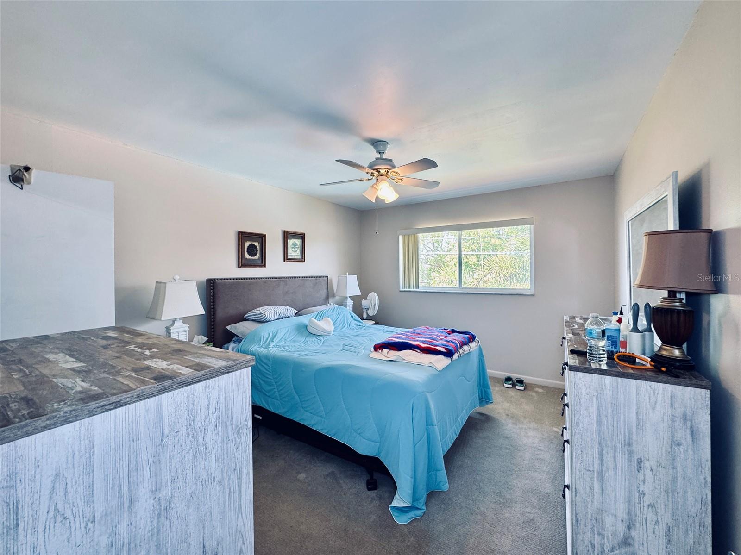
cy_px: 278
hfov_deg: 102.1
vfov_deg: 85.6
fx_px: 300
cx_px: 370
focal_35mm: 14
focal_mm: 2.22
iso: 200
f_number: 2.2
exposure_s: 1/60
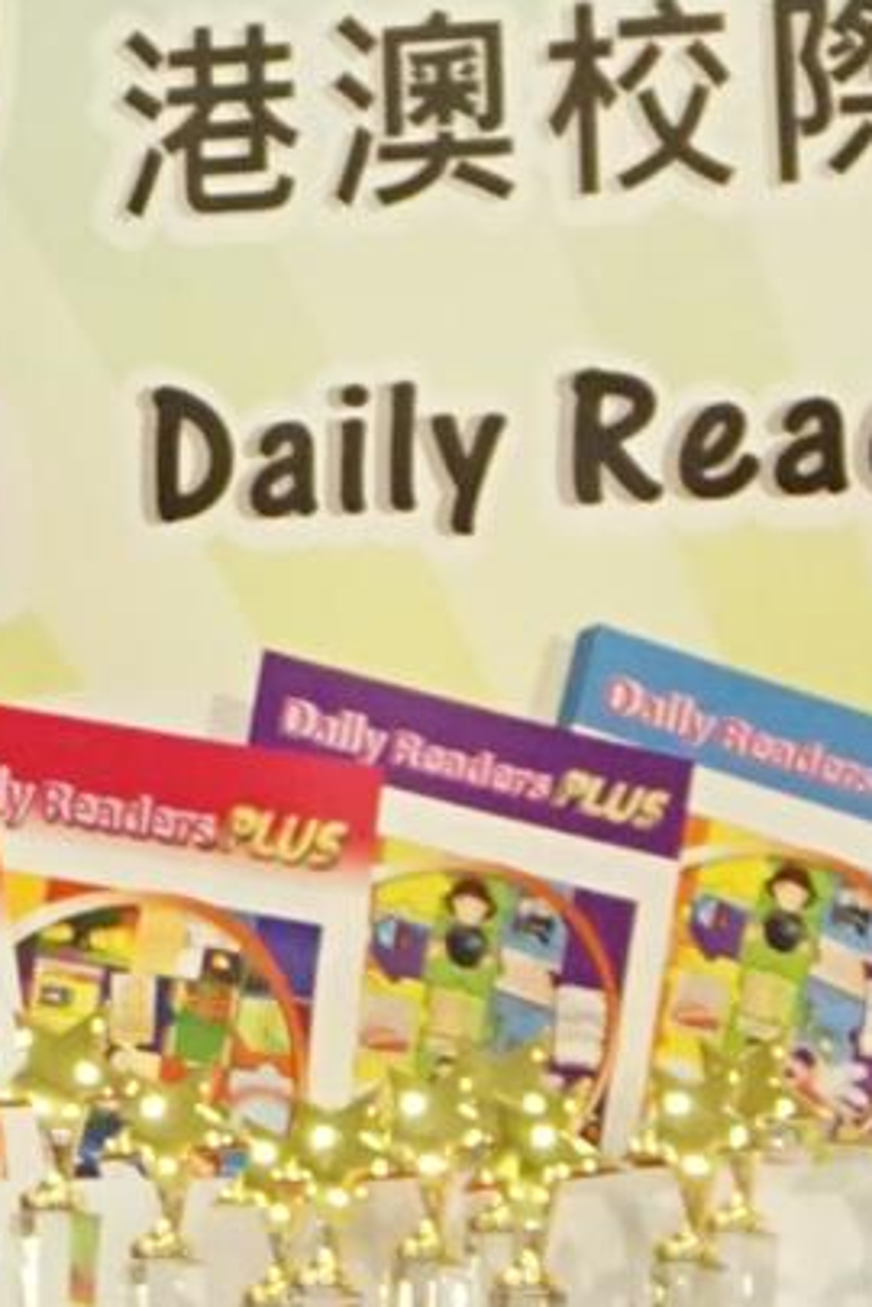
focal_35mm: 338
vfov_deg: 6.1
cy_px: 865
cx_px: -859
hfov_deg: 4.0
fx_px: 12266
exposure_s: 1/60
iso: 2000
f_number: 5
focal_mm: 31
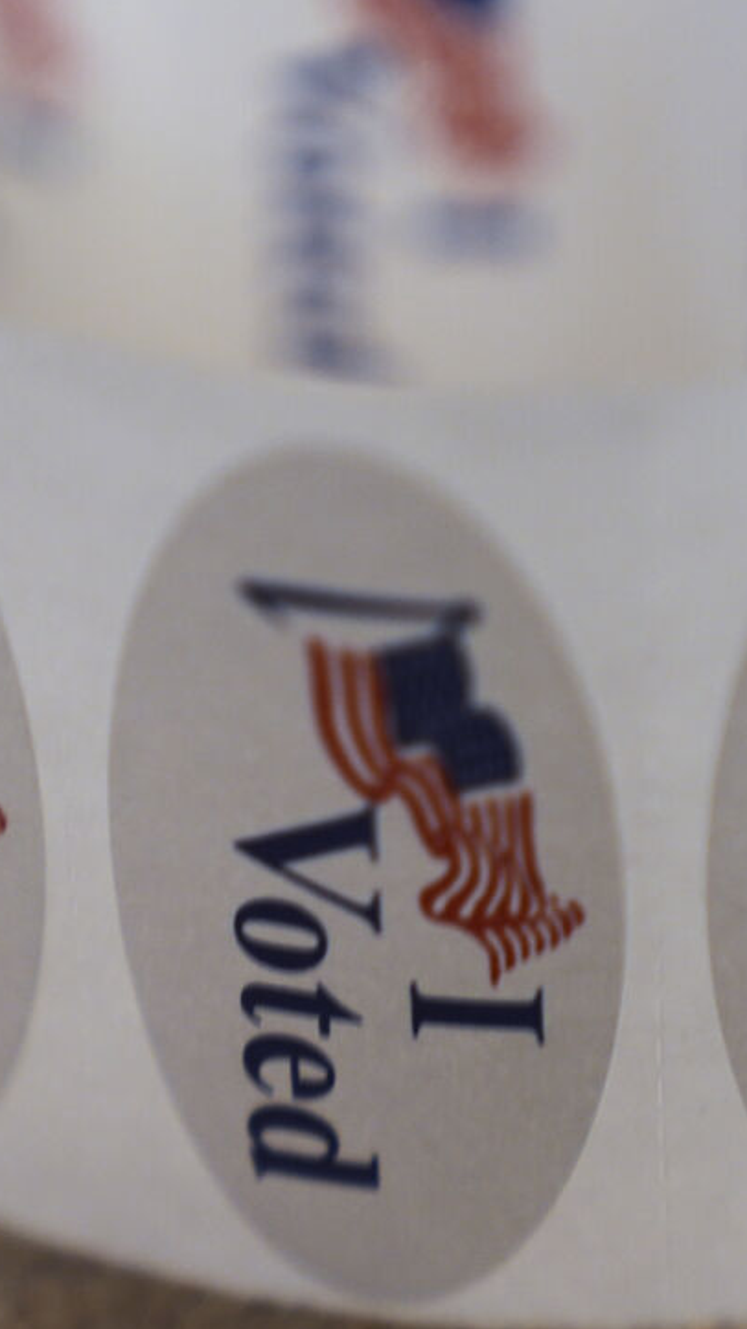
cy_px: 491
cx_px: 330
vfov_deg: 12.0
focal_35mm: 179
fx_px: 6305
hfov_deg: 6.8
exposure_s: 1/100
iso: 320
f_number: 2.8
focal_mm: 70
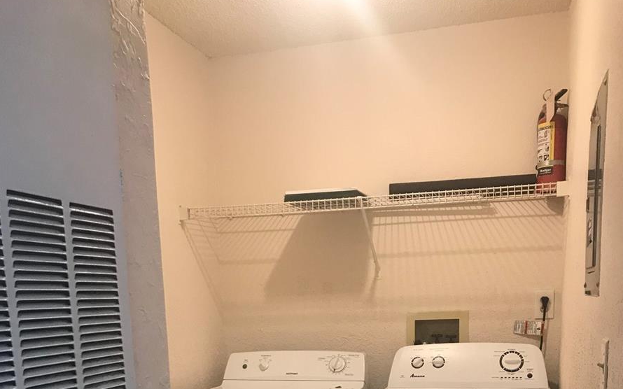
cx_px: 311
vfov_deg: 29.3
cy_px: 411
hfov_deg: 49.3
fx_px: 679
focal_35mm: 40
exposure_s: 1/24
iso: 40
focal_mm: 3.99
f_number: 1.8
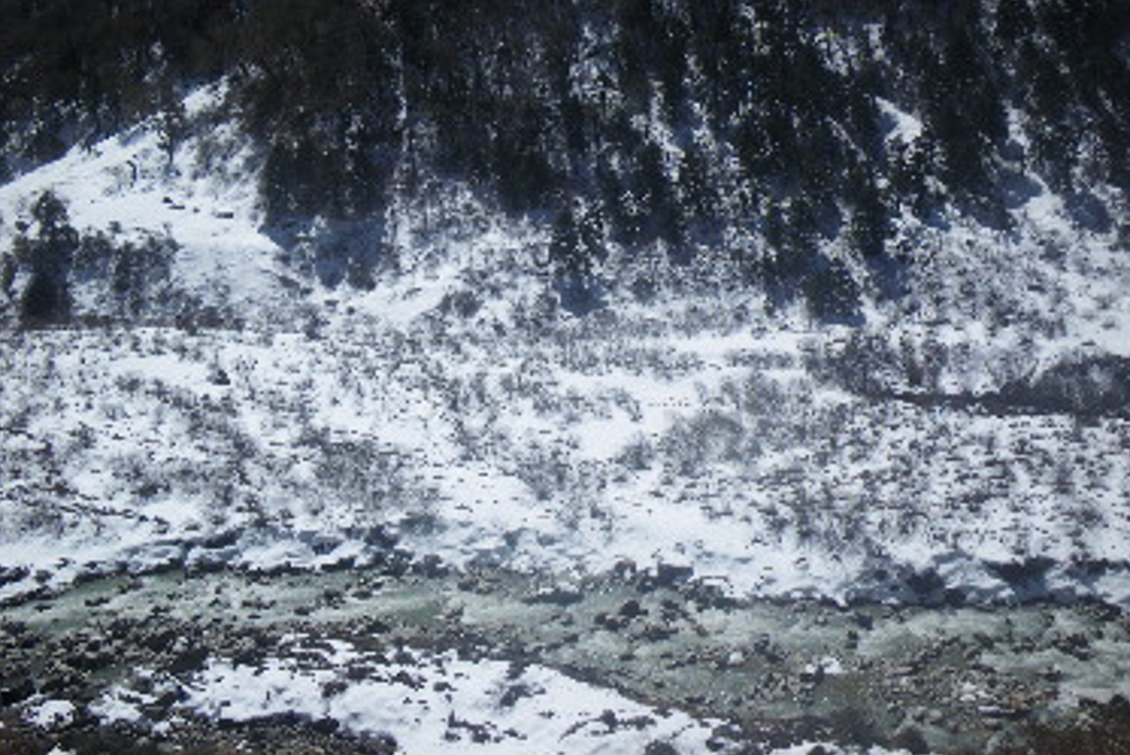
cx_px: 551
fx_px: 942
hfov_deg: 61.9
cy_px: 334
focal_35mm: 30
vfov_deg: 43.6
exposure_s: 1/1000
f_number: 4.2
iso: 50
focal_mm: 5
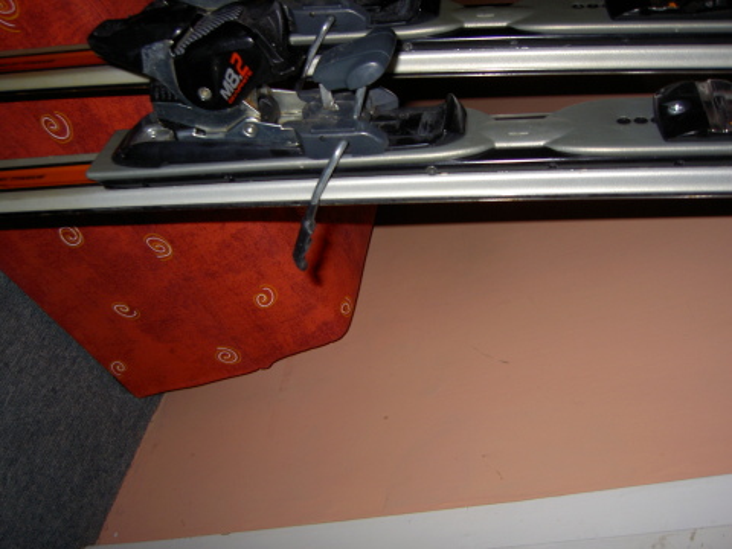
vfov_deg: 41.8
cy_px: 274
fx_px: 719
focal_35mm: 34
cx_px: 366
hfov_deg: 54.0
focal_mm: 5.6
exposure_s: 1/60
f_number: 2.8
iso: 50
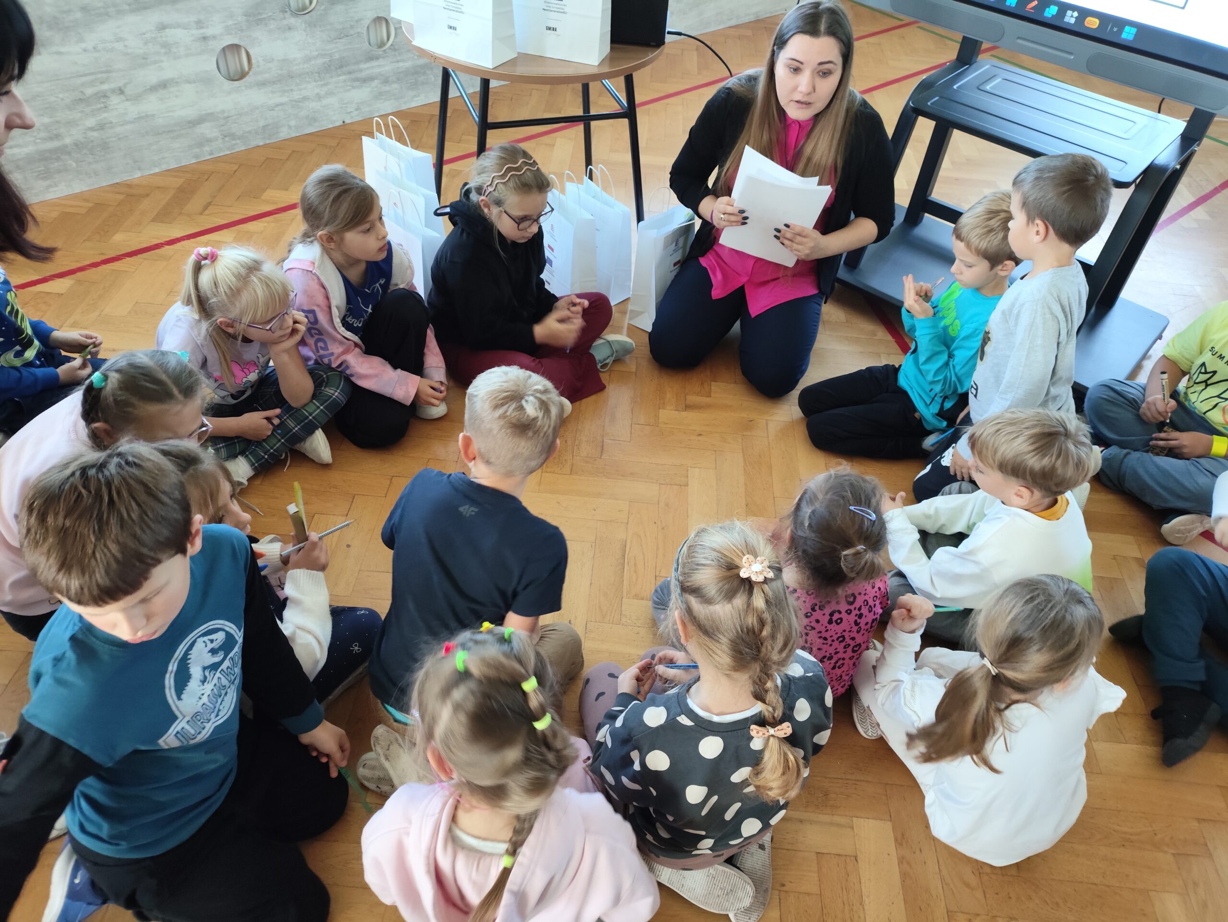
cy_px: 461
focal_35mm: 25
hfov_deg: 69.4
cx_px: 614
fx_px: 887
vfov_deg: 54.9
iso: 200
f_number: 1.79
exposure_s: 1/50
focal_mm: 4.71
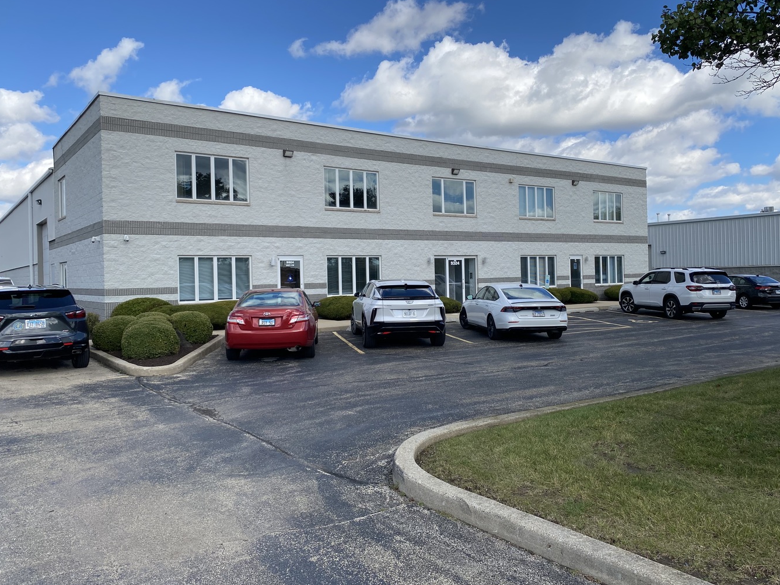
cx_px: 417
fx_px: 631
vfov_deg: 49.7
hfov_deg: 63.4
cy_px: 279
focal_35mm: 28
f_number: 1.8
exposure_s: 1/2222
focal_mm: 4.25
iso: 32
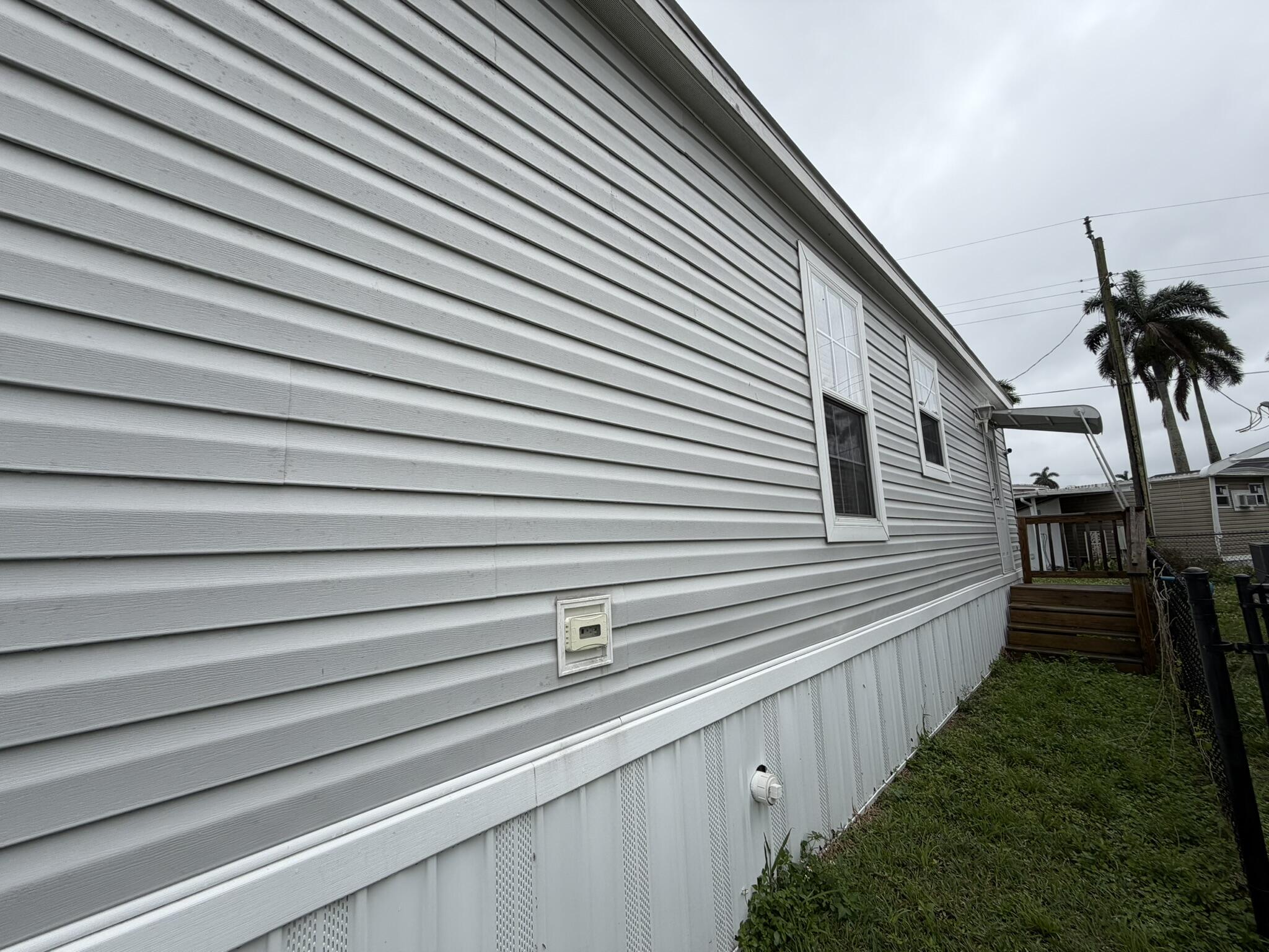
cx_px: 634
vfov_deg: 85.7
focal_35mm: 14
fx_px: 513
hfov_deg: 102.1
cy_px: 476
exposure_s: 1/770
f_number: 2.2
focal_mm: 2.22
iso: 25
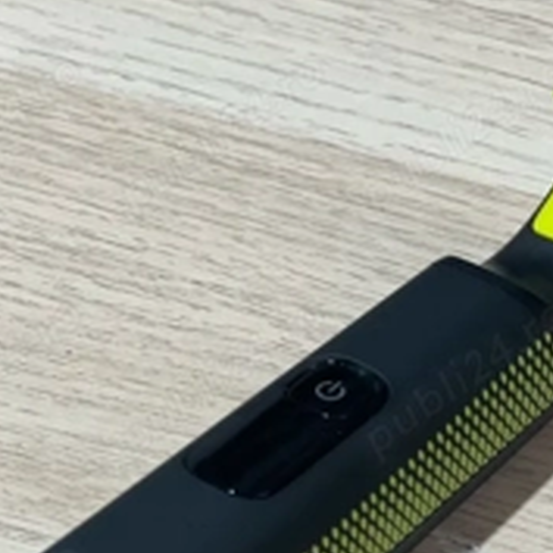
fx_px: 2783
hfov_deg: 11.3
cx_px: 284
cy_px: 416
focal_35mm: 154
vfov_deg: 11.3
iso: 125
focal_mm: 9
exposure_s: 1/33
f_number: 2.8
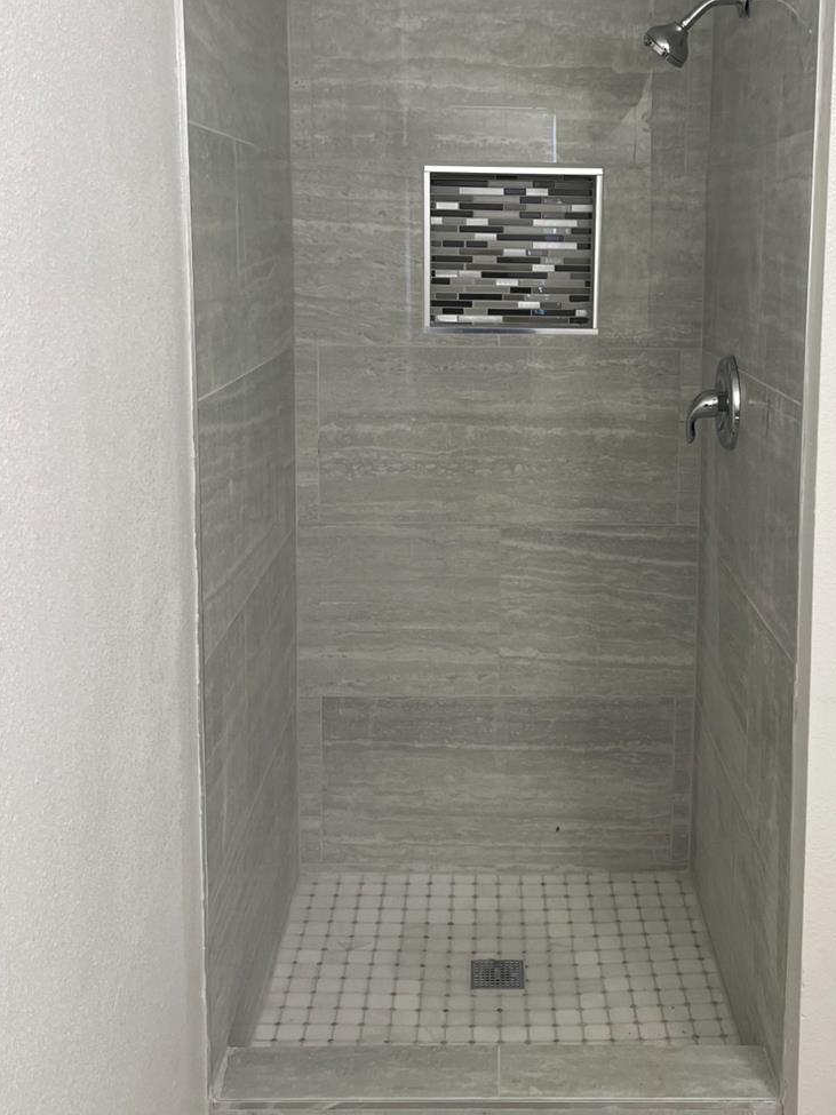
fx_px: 1288
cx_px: 540
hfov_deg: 35.7
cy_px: 399
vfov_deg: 46.3
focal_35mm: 40
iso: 80
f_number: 1.5
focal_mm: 5.7
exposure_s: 1/60
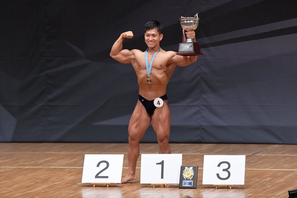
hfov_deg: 7.2
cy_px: 99
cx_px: 148
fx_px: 2350
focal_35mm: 285
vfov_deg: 4.8
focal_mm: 190
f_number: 5.6
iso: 6400
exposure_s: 1/400
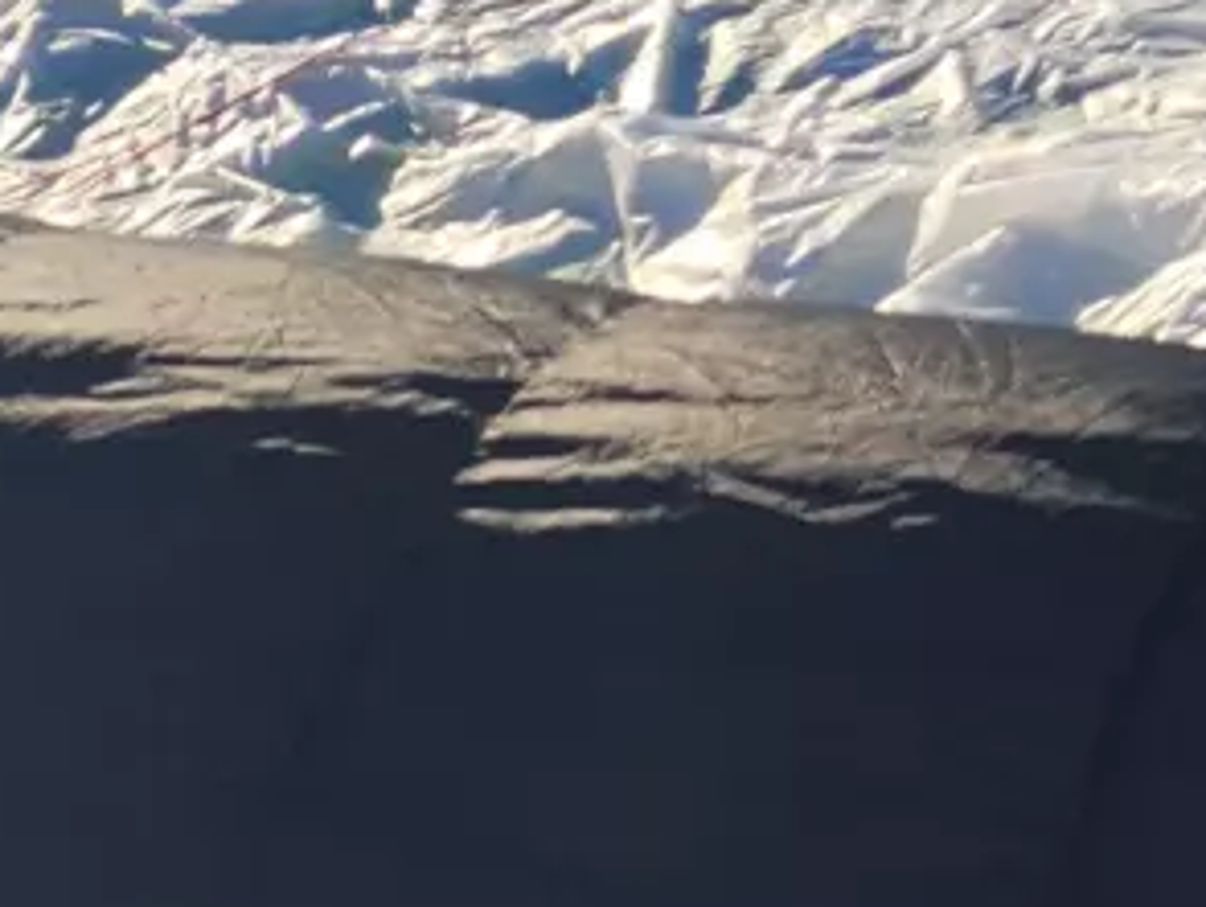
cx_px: 3154
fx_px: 5230
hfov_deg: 10.7
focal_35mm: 150
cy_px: -1198
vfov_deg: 9.0
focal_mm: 6.4
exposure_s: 1/1087
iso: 12
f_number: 1.8
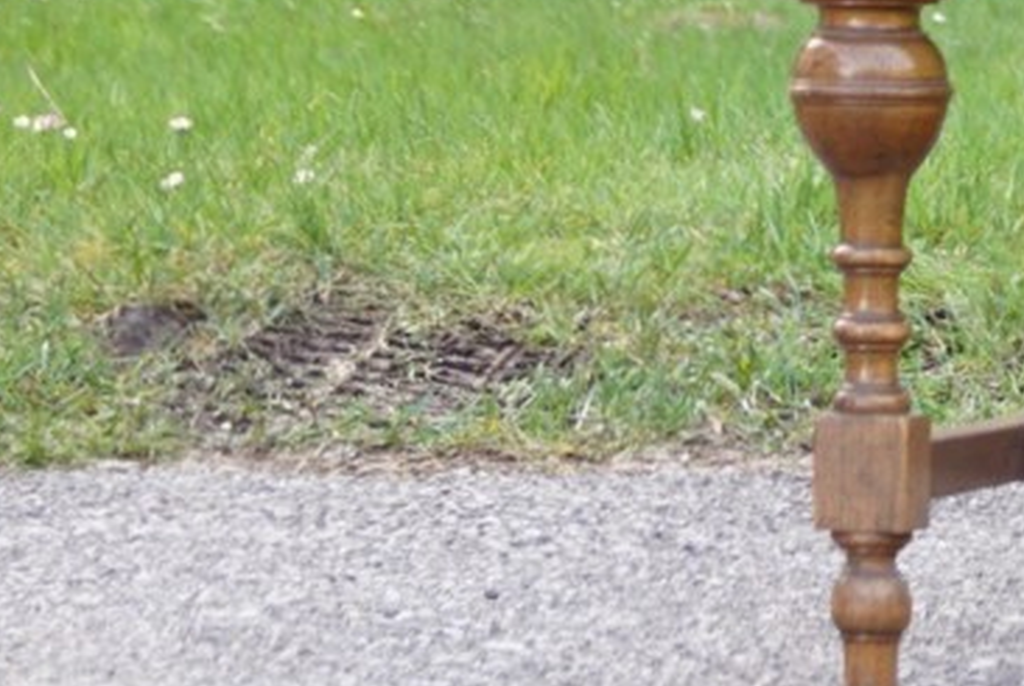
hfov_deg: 9.1
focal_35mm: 215
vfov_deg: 6.3
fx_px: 6124
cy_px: -521
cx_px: 1880
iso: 320
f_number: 5
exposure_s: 1/60
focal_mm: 35
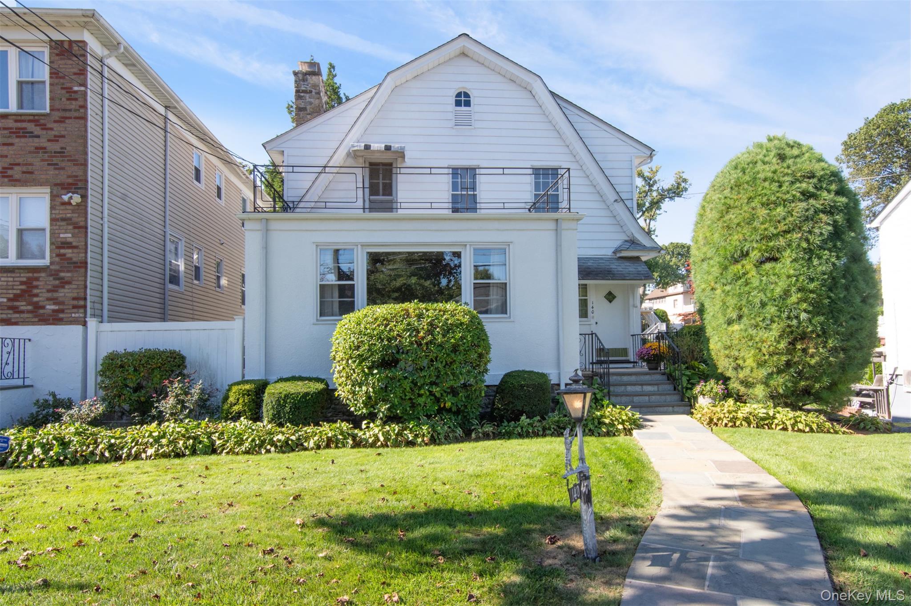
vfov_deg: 59.5
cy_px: 303
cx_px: 456
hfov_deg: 81.2
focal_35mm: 21
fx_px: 531
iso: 640
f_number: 14
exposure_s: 1/200
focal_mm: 14
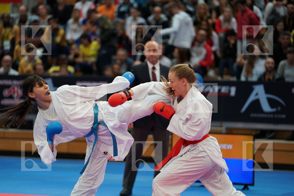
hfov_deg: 14.0
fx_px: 1200
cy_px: 98
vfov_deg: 9.3
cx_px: 147
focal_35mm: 147
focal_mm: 147
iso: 1600
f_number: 2.8
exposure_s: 1/1000
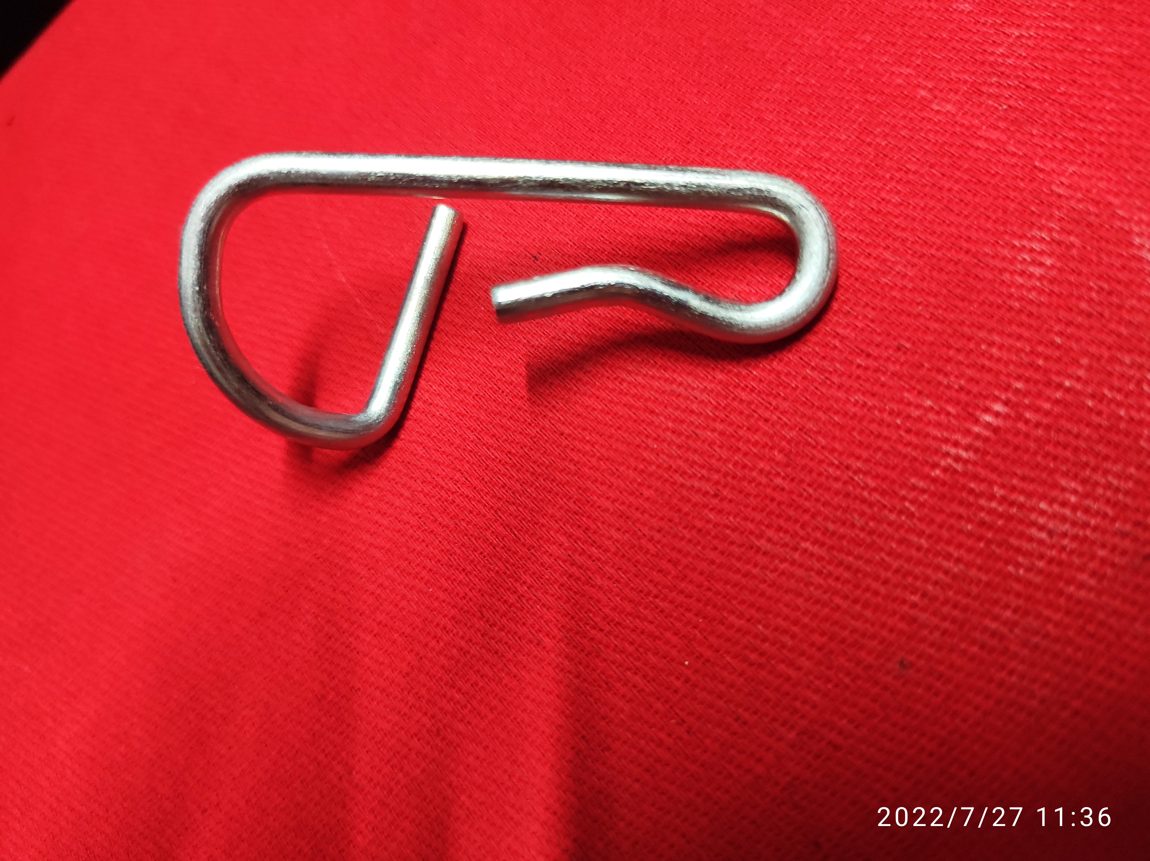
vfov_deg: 54.8
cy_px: 430
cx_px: 575
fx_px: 830
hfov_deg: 69.4
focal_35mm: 25
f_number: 1.89
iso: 671
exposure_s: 1/33
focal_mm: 5.43
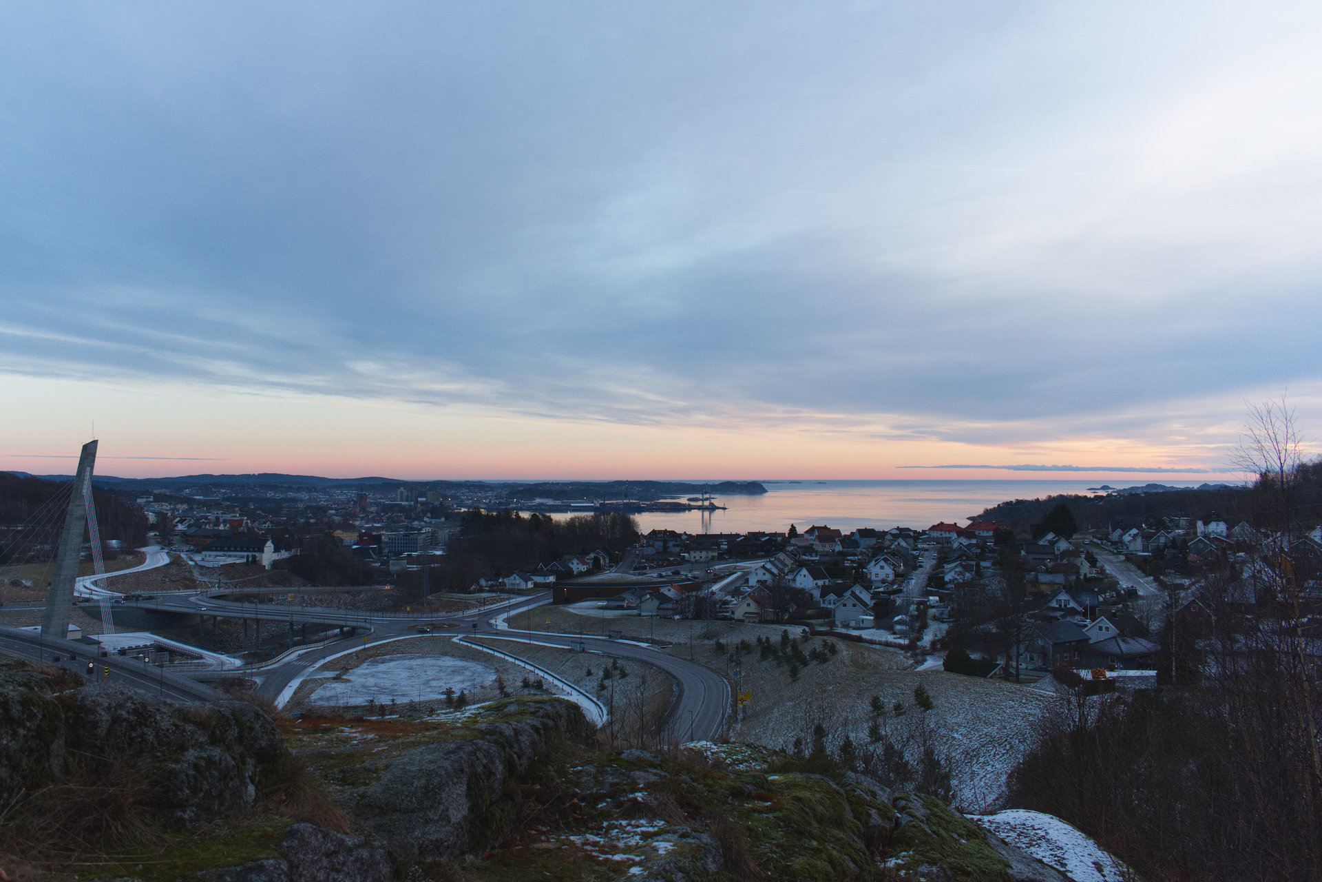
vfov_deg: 47.9
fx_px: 991
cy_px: 441
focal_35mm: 27
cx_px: 661
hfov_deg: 67.4
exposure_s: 1/250
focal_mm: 18
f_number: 5.6
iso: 1000
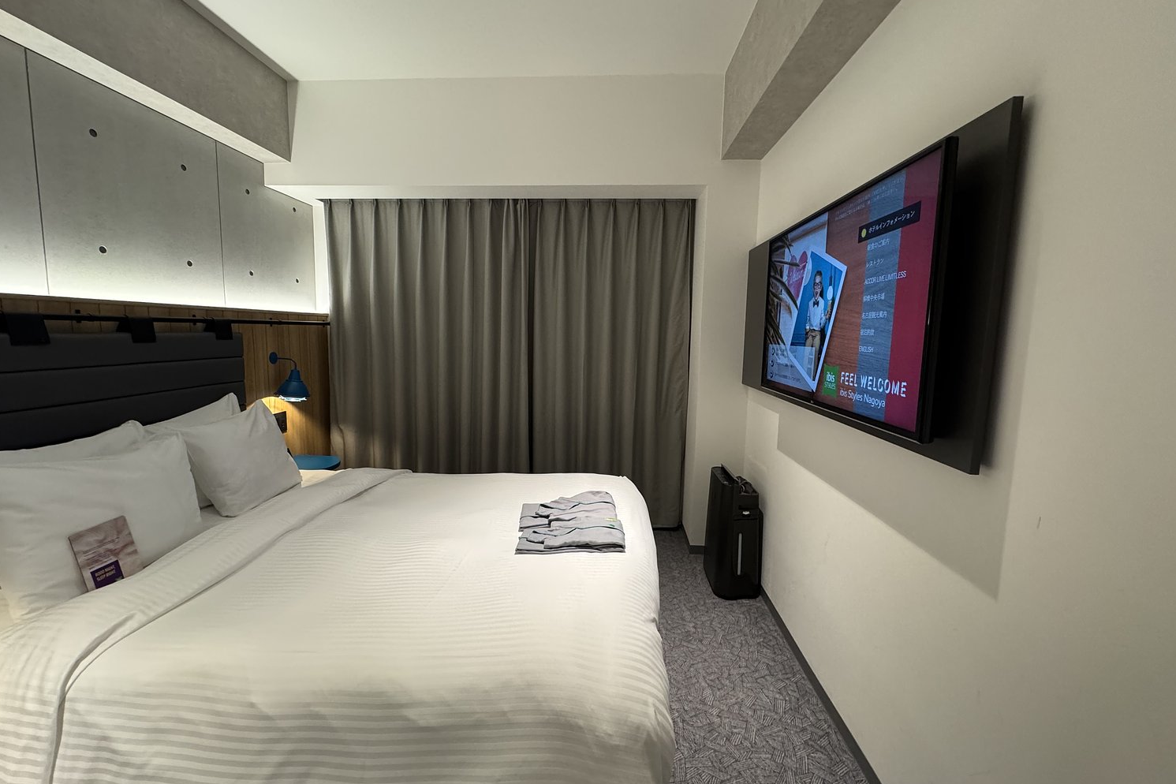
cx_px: 575
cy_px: 385
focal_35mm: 15
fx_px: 490
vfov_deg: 77.3
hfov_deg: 100.4
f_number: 2.2
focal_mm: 2.22
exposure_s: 1/71
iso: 320
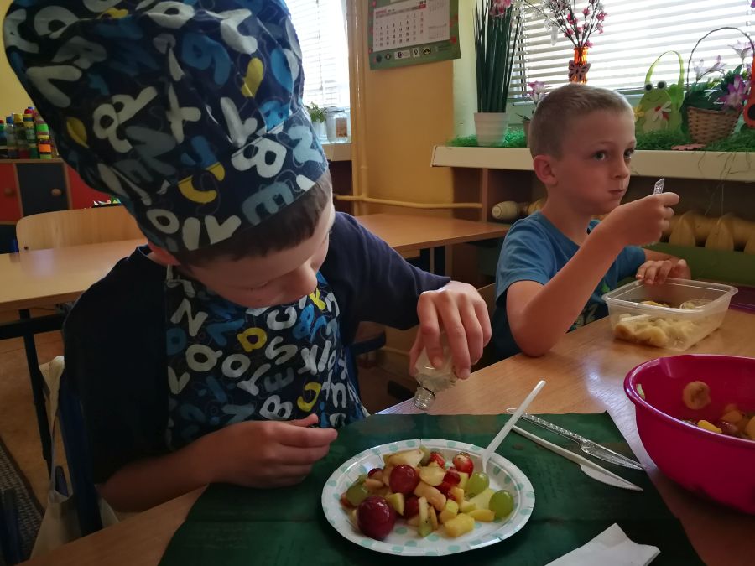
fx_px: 589
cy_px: 283
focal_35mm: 27
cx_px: 378
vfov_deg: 51.4
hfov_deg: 65.3
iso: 320
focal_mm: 3.95
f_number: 2.2
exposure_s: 1/33.3
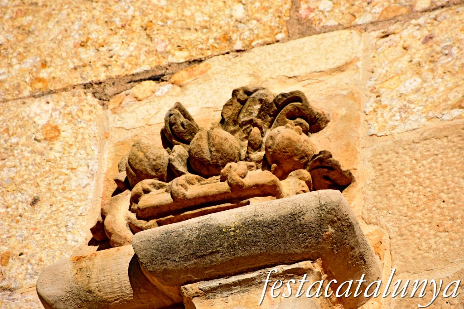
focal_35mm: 450
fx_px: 5798
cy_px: 154
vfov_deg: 3.1
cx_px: 232
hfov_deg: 4.6
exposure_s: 1/1250
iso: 500
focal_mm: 300
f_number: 9
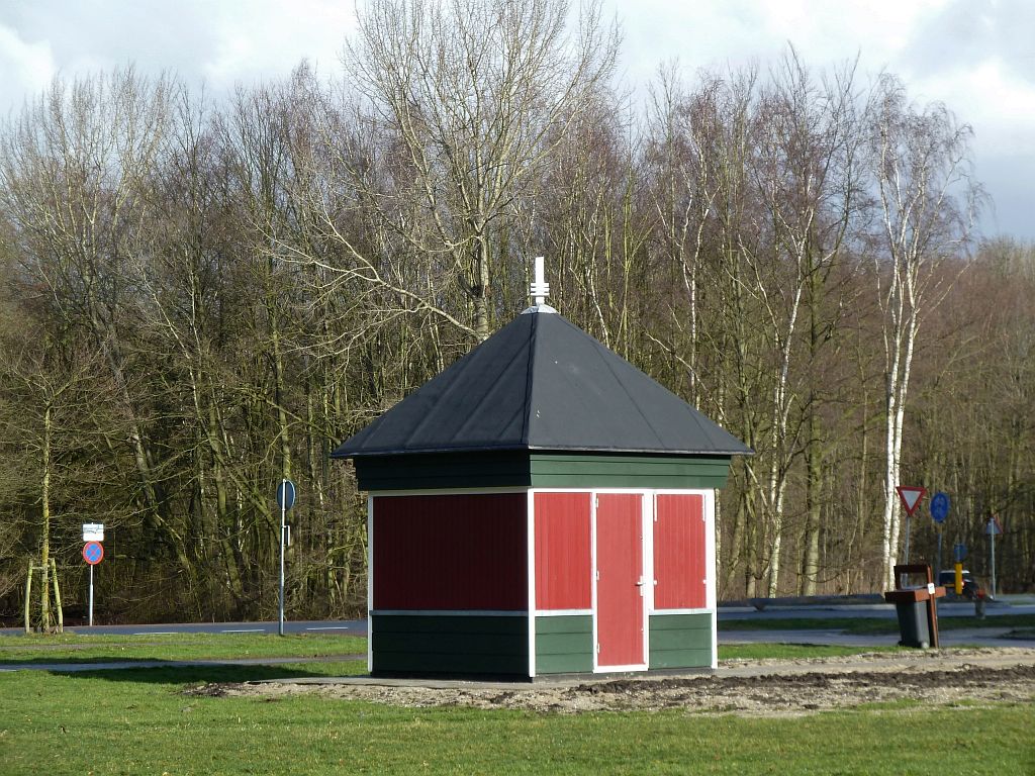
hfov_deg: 17.7
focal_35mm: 111
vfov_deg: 13.3
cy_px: 388
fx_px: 3319
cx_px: 518
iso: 80
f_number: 4.4
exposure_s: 1/200
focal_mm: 18.2
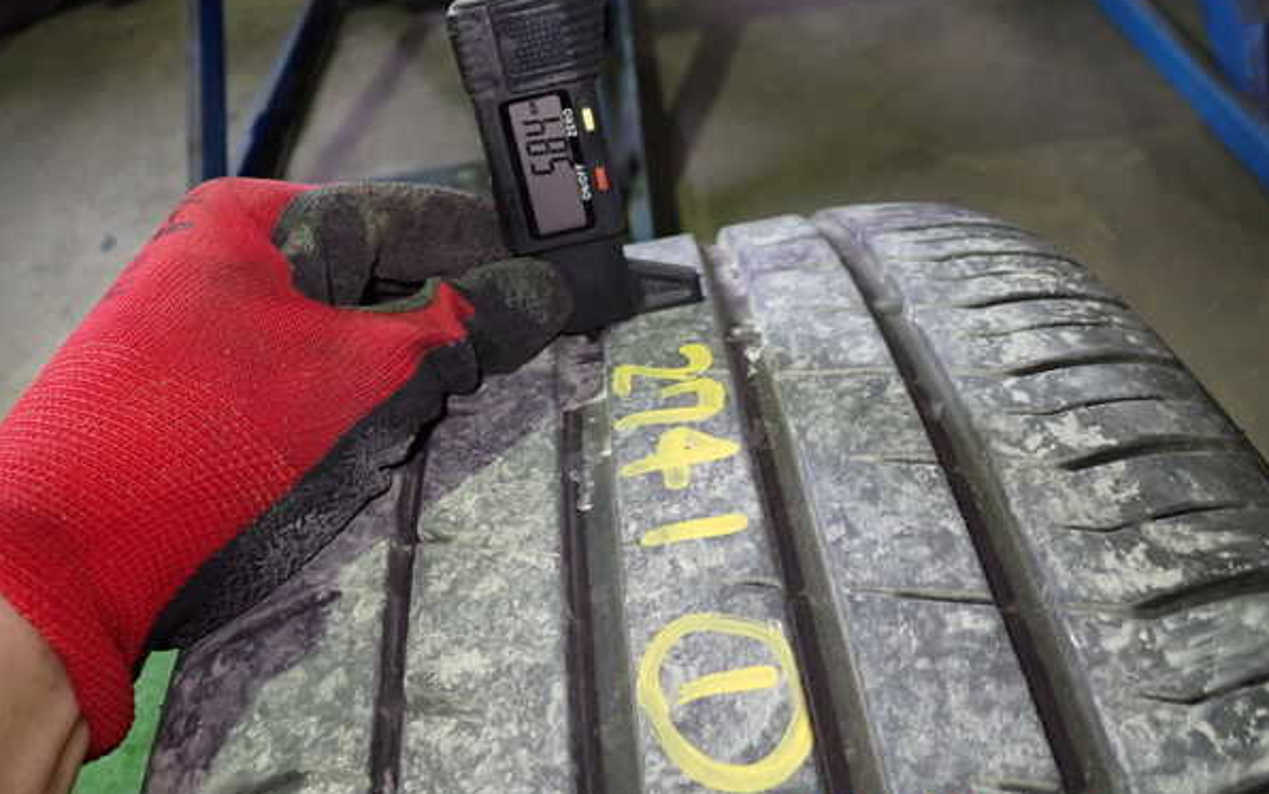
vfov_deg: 39.4
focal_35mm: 32
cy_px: 366
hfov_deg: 59.6
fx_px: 1107
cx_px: 637
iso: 320
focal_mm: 5.4
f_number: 2.3
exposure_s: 1/30
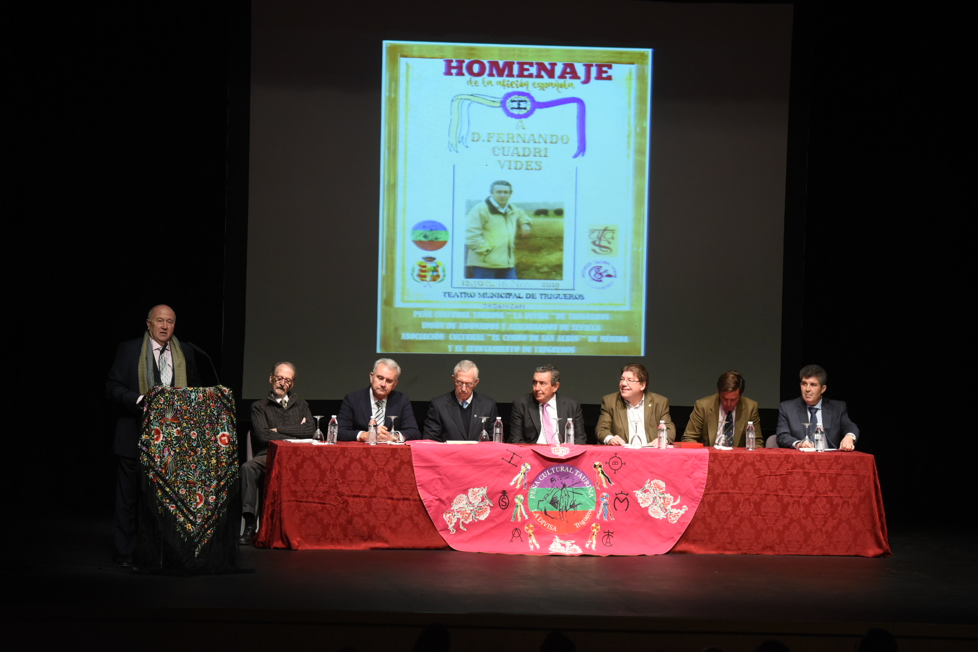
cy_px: 326
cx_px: 489
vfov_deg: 11.8
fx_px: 3151
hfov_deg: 17.6
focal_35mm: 116
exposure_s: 1/125
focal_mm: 116
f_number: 5
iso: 2500
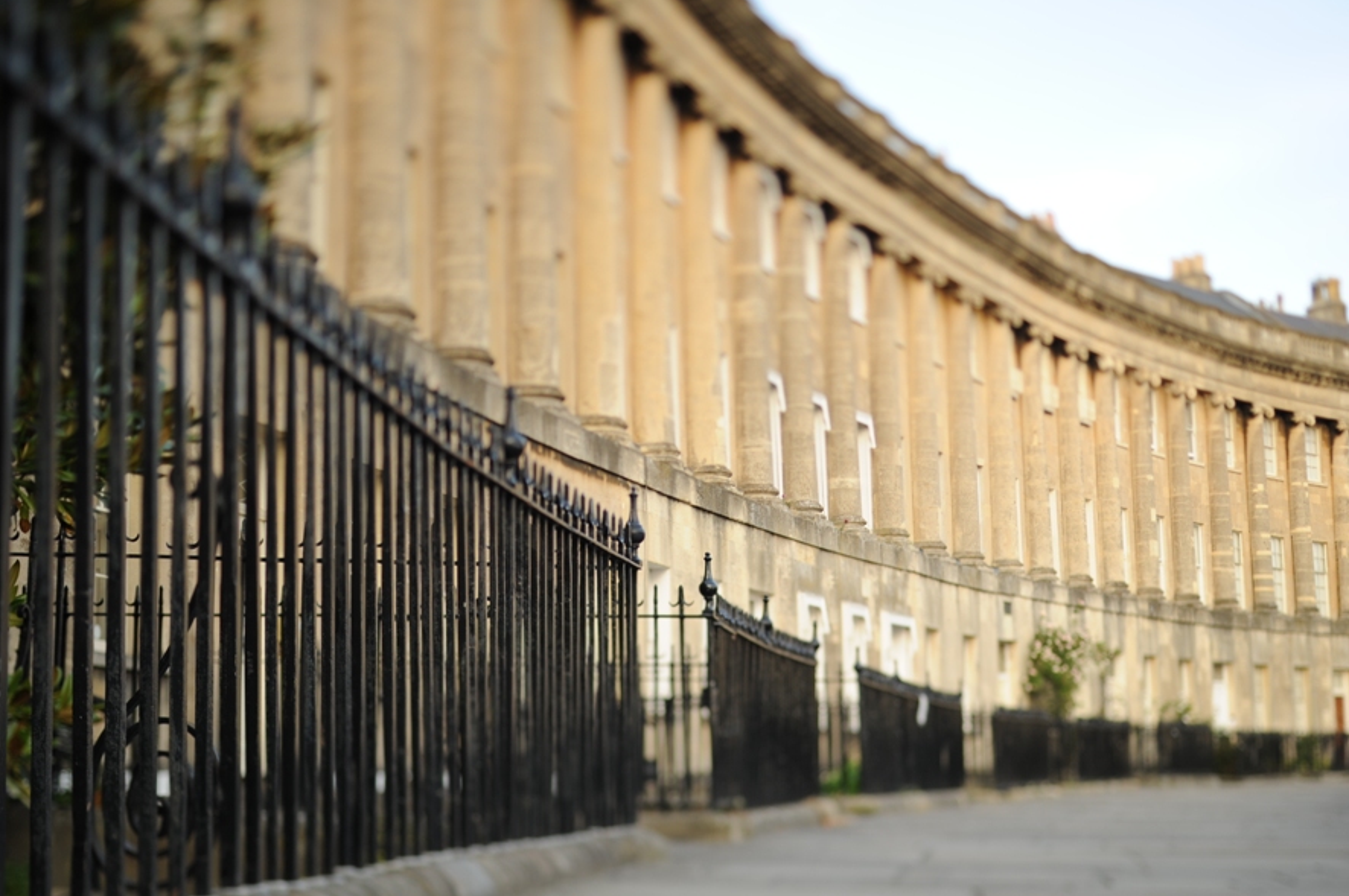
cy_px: 389
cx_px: 646
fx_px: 1947
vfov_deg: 25.9
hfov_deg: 38.2
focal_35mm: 52
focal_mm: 45
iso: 200
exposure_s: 1/320
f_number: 2.8
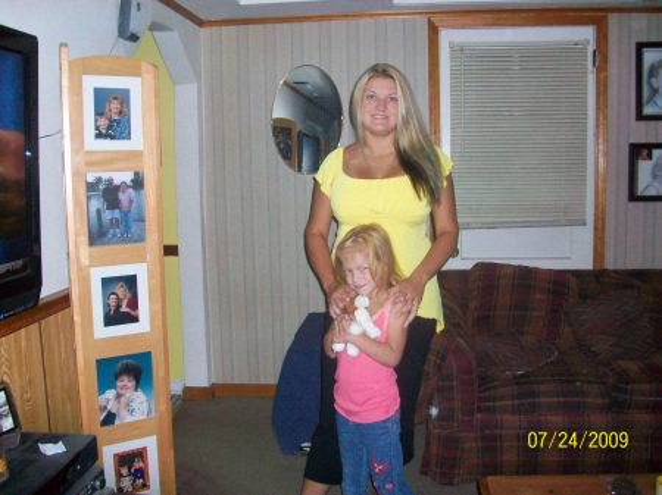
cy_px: 248
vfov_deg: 44.1
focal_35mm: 32
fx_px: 612
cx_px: 331
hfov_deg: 56.8
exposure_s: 1/125
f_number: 2.8
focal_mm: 5.7
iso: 400
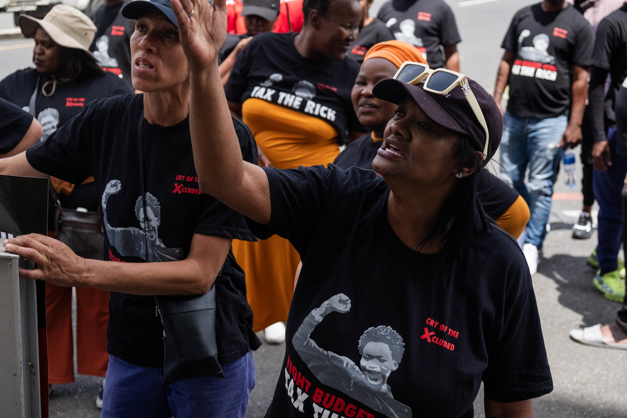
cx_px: 314
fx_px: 1028
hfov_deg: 33.9
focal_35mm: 59
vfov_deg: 23.0
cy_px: 209
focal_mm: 39
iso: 200
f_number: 3.6
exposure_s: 1/1000
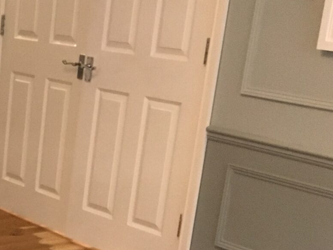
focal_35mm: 96
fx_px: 924
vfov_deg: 14.8
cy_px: 316
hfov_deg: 17.9
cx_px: -187
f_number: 2.2
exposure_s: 1/25
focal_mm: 4.15
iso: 200
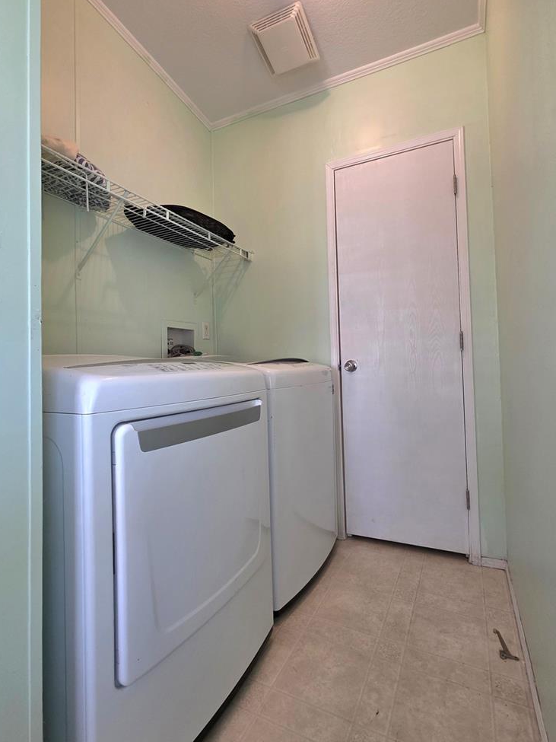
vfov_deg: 94.4
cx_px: 284
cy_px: 352
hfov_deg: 78.1
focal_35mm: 16
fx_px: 343
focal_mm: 2.2
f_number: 1.9
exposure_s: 1/60.2
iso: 250
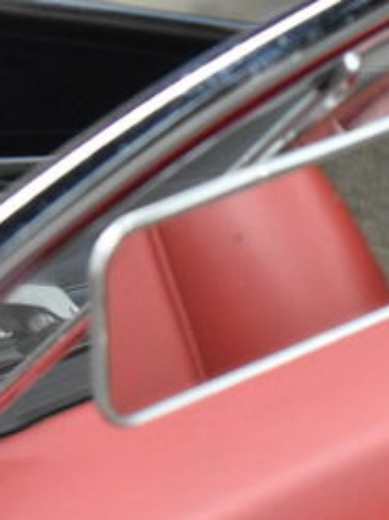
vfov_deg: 8.0
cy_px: 533
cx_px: 643
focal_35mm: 246
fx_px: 3697
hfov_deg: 5.9
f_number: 5.6
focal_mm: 55
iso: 5000
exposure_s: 1/100
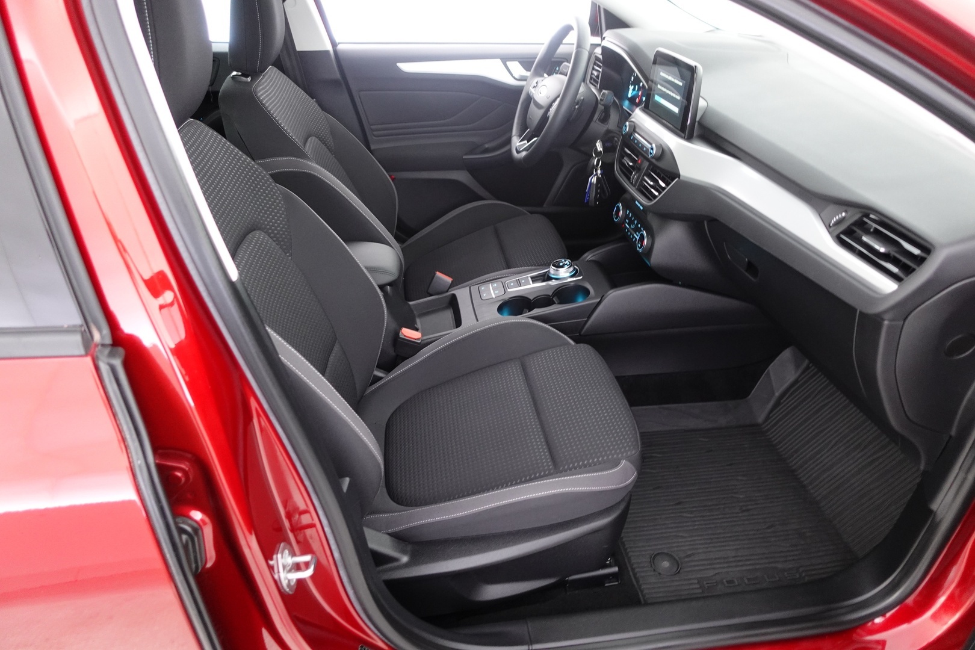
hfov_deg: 73.7
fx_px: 650
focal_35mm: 24
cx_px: 488
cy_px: 325
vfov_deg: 53.1
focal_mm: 9.4
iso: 800
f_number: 1.8
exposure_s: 1/13
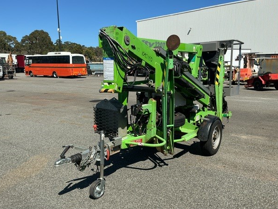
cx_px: 143
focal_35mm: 31
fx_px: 249
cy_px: 110
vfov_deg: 45.4
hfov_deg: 58.3
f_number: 1.8
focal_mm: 3
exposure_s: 1/2427
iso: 25
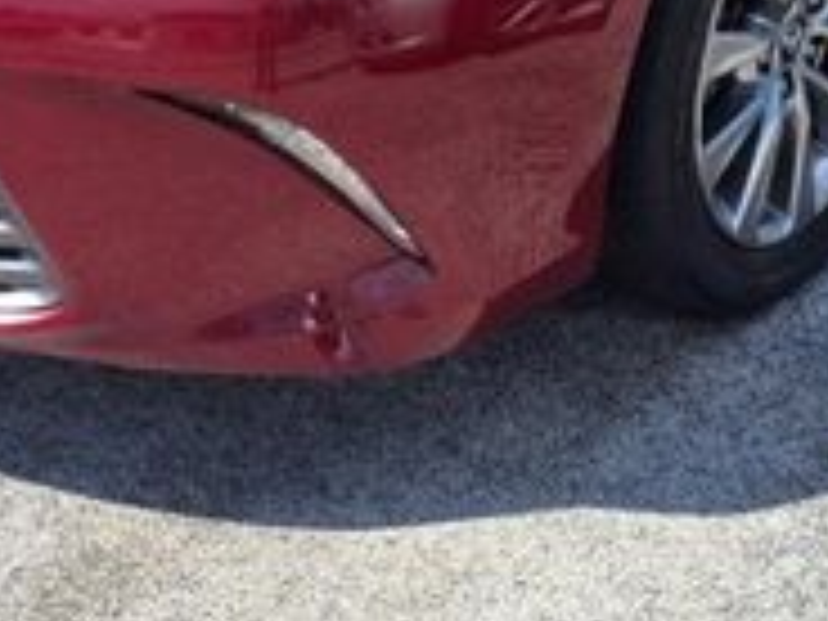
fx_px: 2248
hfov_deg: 20.8
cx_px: 531
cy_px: -148
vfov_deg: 15.1
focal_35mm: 94
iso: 40
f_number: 1.9
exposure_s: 1/1250
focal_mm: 3.58
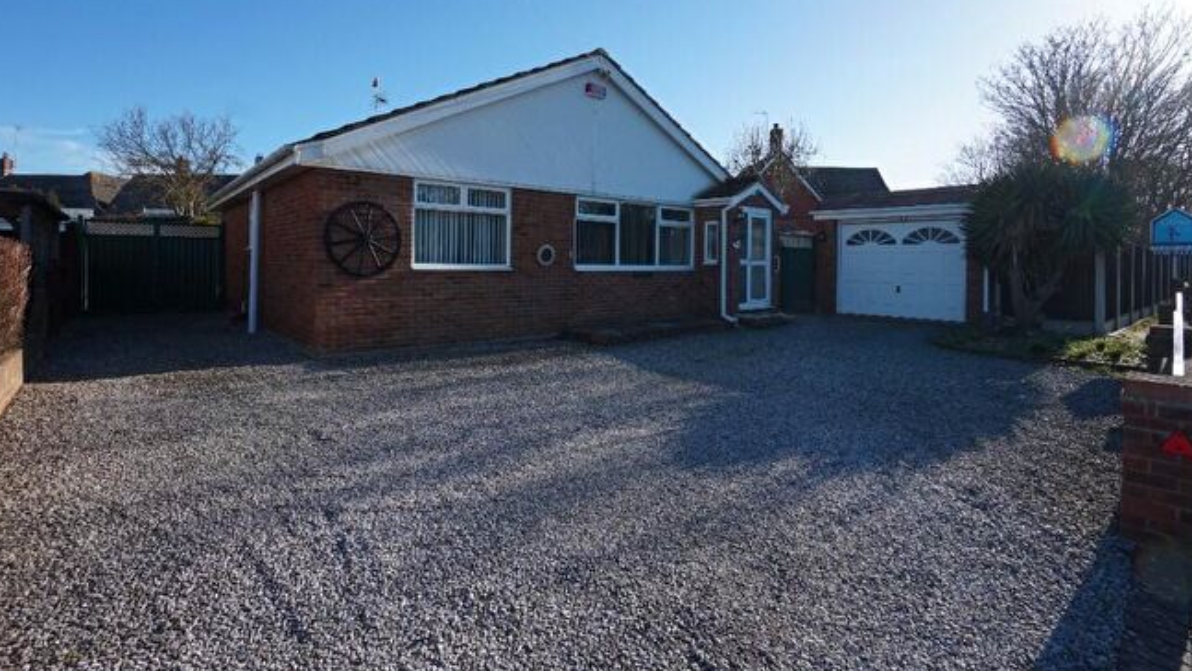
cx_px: 617
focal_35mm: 17
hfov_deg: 95.9
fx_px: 537
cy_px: 271
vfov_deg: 63.4
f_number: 11
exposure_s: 1/125
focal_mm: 10
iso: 125
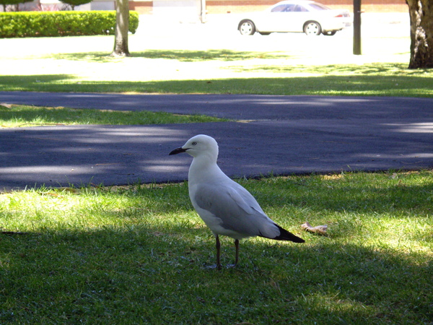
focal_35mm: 113
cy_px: 162
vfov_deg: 13.1
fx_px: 1413
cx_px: 216
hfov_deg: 17.4
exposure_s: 1/250
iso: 400
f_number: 5.4
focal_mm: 23.7
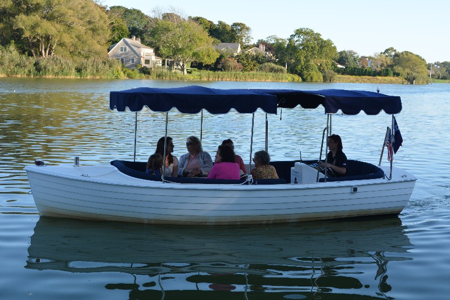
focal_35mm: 54
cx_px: 225
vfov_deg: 25.0
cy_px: 150
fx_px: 675
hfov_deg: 36.9
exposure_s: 1/200
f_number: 7.1
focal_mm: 36
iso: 200
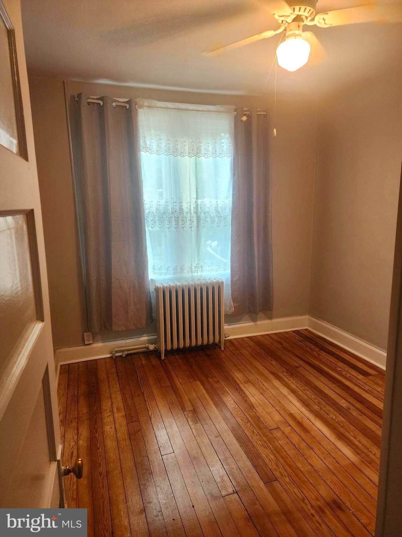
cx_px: 201
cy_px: 268
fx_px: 356
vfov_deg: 73.9
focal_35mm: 23
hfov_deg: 58.9
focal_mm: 6.4
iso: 400
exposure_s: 1/120
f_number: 1.8
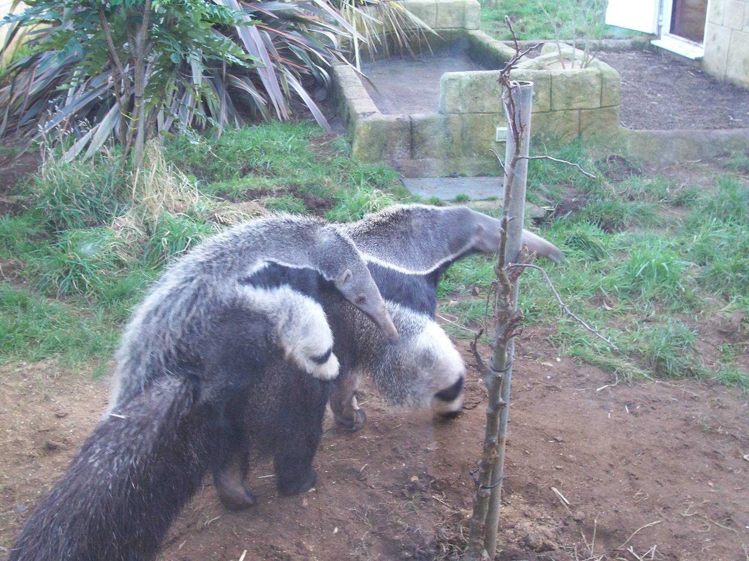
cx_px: 374
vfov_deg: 34.3
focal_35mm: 42
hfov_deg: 44.8
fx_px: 909
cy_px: 280
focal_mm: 7
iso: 160
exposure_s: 1/24.2
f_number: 2.9
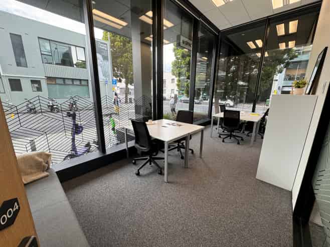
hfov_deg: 102.1
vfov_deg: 85.6
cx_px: 165
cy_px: 124
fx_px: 133
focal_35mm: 14
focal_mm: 2.22
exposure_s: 1/100
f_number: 2.2
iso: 200
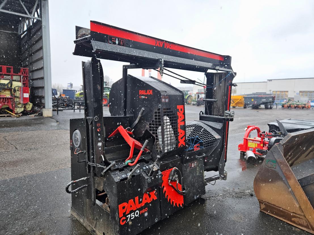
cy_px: 118
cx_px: 157
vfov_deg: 58.9
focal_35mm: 23
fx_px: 209
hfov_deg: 73.9
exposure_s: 1/142
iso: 200
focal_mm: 5.4
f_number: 1.8
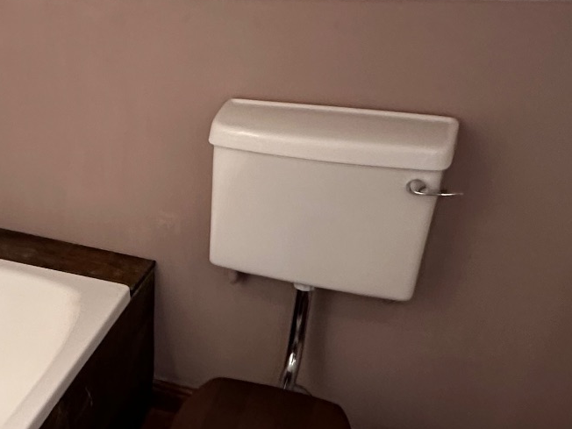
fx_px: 727
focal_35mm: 44
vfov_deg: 32.6
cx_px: 39
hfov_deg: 39.3
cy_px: 283
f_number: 2.2
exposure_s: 1/50
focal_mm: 2.22
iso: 400
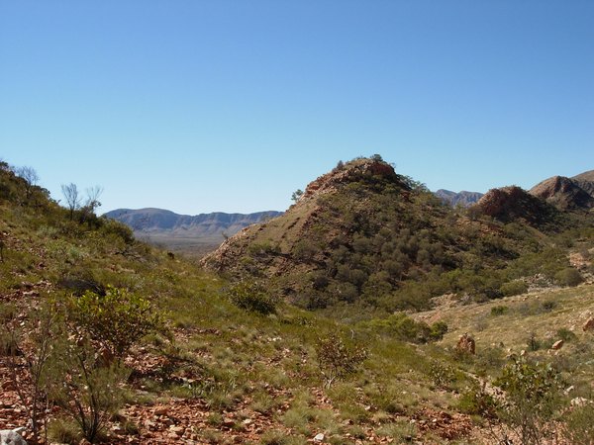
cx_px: 297
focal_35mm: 38
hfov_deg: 49.0
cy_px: 222
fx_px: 652
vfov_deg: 37.7
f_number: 4.8
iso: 79
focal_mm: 7.8
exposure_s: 1/767
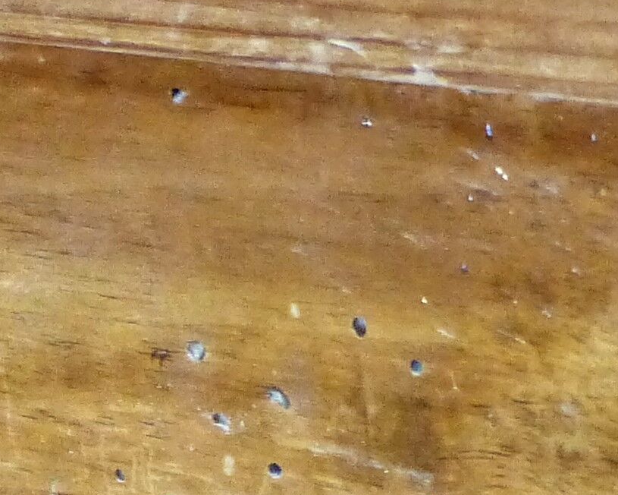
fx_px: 15163
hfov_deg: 2.3
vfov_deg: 1.9
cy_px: 487
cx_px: -36
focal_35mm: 829
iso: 400
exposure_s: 1/20
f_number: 2.8
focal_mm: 28.3
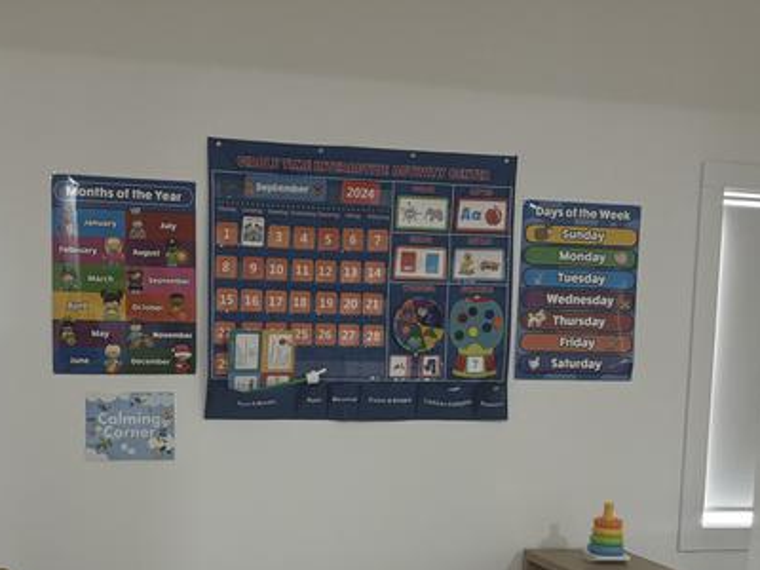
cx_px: 314
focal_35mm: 52
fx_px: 1142
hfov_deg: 36.7
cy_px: 431
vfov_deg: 27.6
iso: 160
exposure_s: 1/60
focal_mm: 5.96
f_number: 1.6
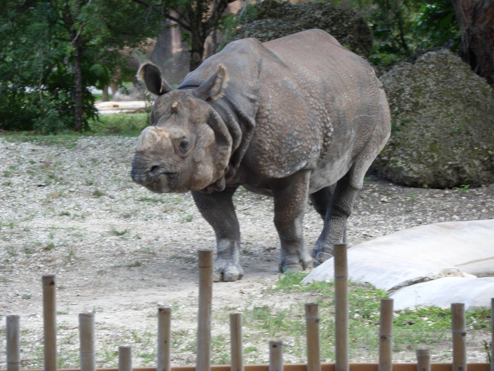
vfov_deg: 7.4
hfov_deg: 9.8
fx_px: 2868
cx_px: 247
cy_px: 186
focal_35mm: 201
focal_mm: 36.2
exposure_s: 1/60
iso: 120
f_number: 5.6
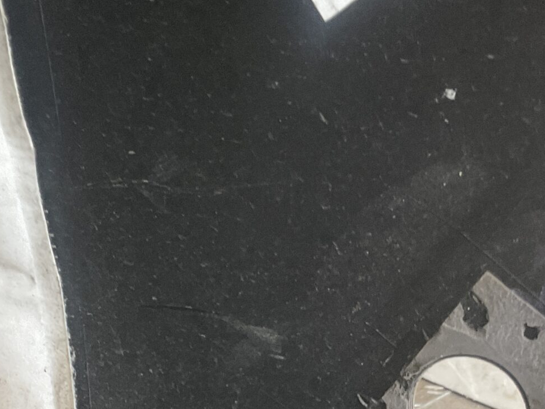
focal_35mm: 76
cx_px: 341
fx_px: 1197
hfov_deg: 25.6
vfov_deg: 18.9
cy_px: 408
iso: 64
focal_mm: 3
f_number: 1.8
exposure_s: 1/50
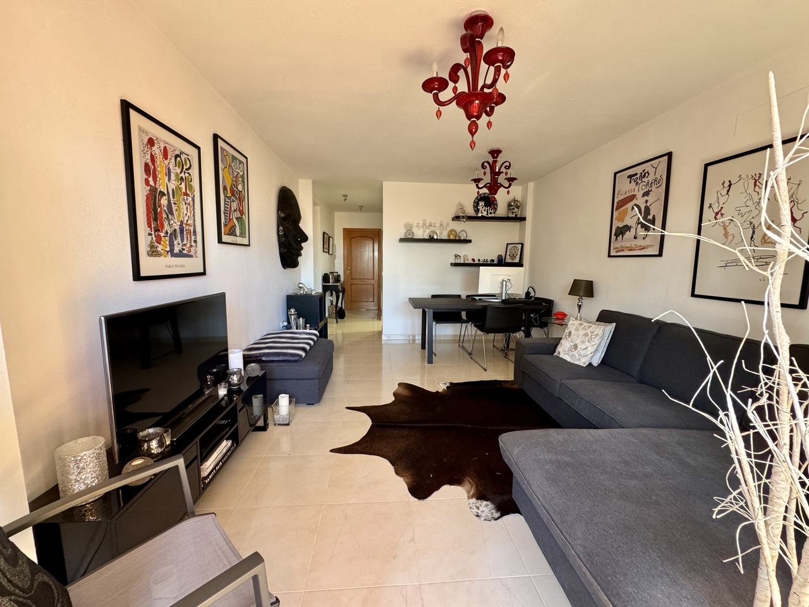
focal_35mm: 14
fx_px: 327
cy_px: 304
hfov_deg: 102.1
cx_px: 404
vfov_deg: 85.7
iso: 250
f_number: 2.2
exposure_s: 1/99
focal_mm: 2.22
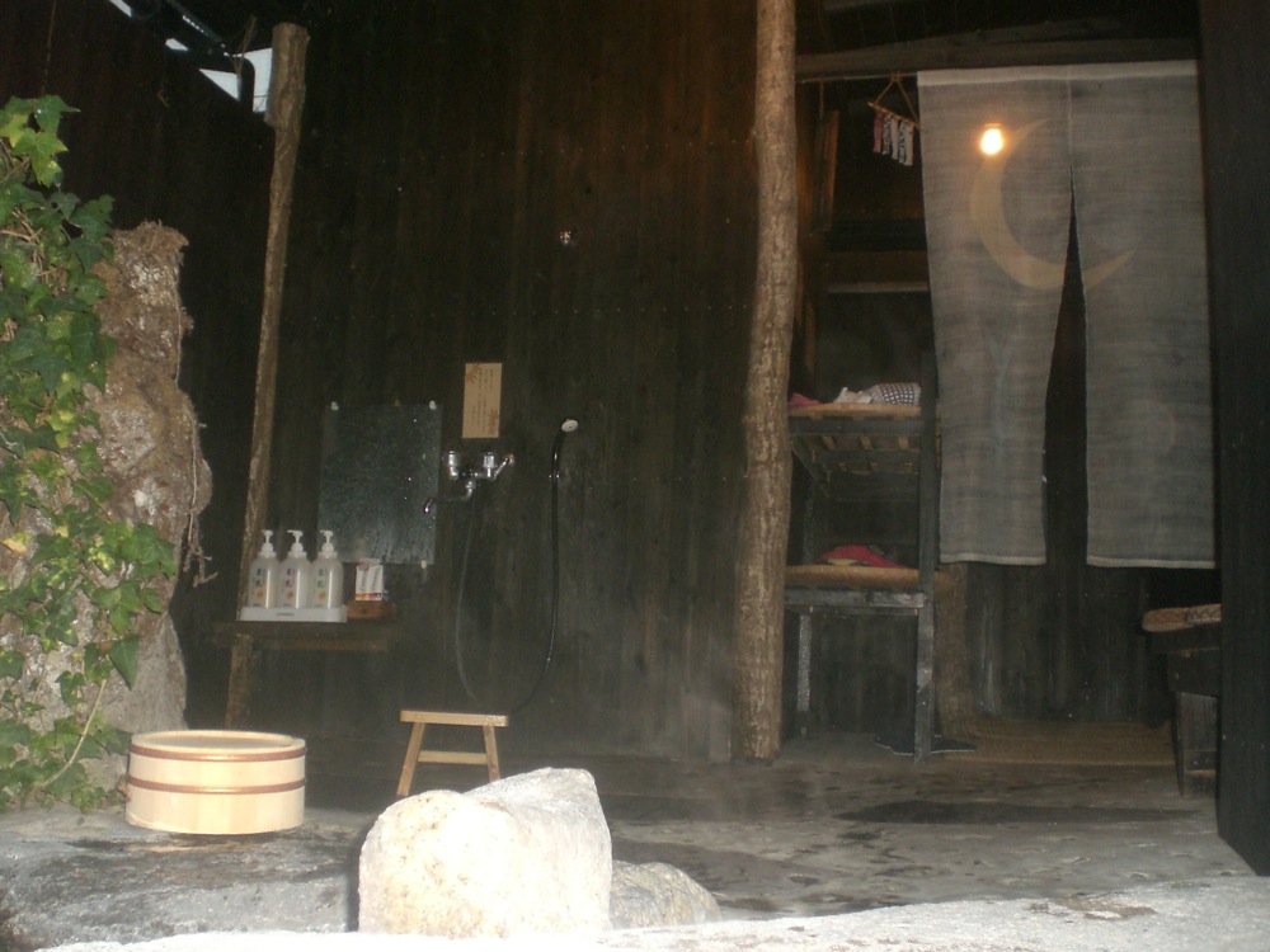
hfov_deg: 49.0
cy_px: 476
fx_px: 1394
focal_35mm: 38
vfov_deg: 37.7
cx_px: 635
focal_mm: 6.3
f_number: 3.1
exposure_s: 1/30
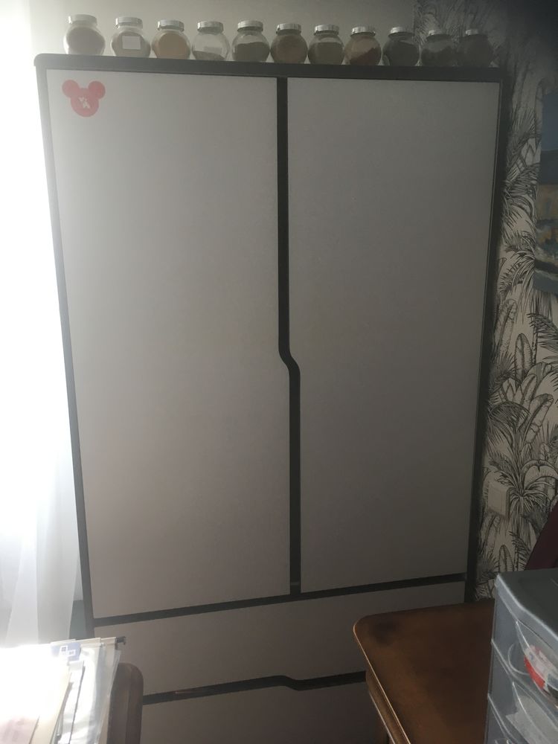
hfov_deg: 48.2
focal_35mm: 29
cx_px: 279
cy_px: 372
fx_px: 623
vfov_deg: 61.7
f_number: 2.2
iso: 32
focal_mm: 4.15
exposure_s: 1/33
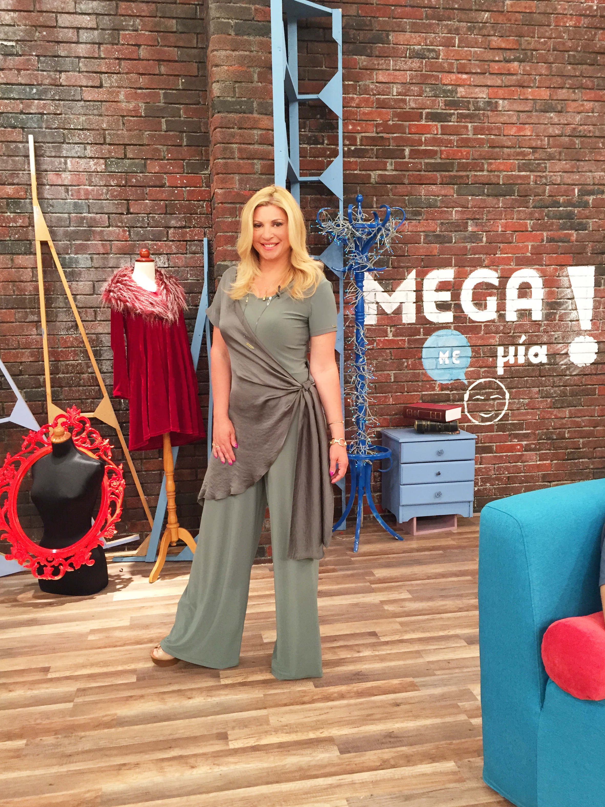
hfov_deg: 46.8
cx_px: 297
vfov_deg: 60.0
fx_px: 699
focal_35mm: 30
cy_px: 401
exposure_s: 1/30
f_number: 2.2
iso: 50
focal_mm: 4.15
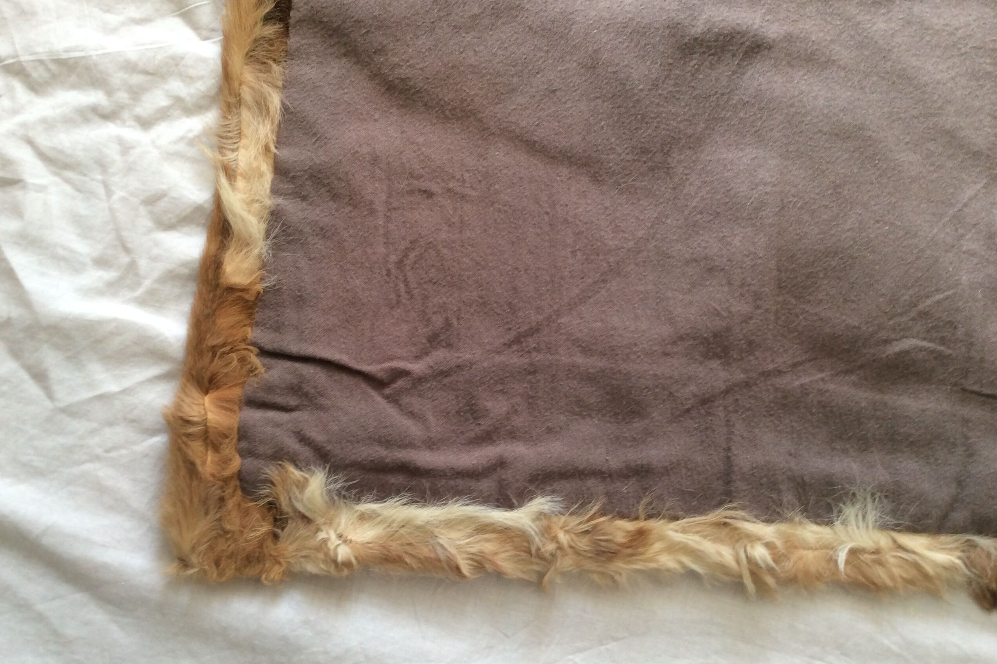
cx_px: 497
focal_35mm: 34
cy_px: 375
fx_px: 941
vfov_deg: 38.8
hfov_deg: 55.8
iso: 40
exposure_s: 1/24
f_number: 2.4
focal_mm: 3.3
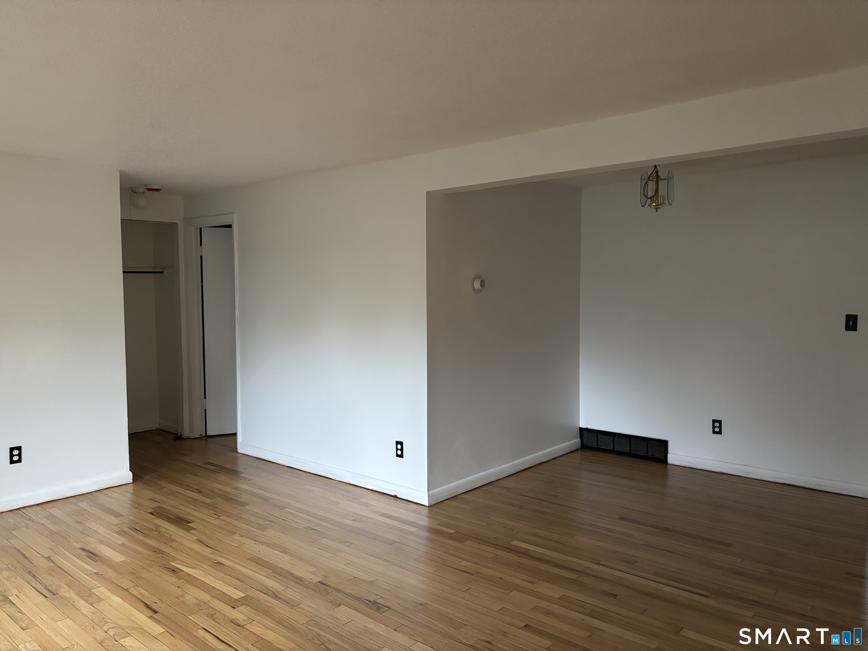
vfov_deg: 53.1
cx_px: 434
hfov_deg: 67.3
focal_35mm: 26
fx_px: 652
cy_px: 326
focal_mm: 5.96
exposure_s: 1/40
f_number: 1.6
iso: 500
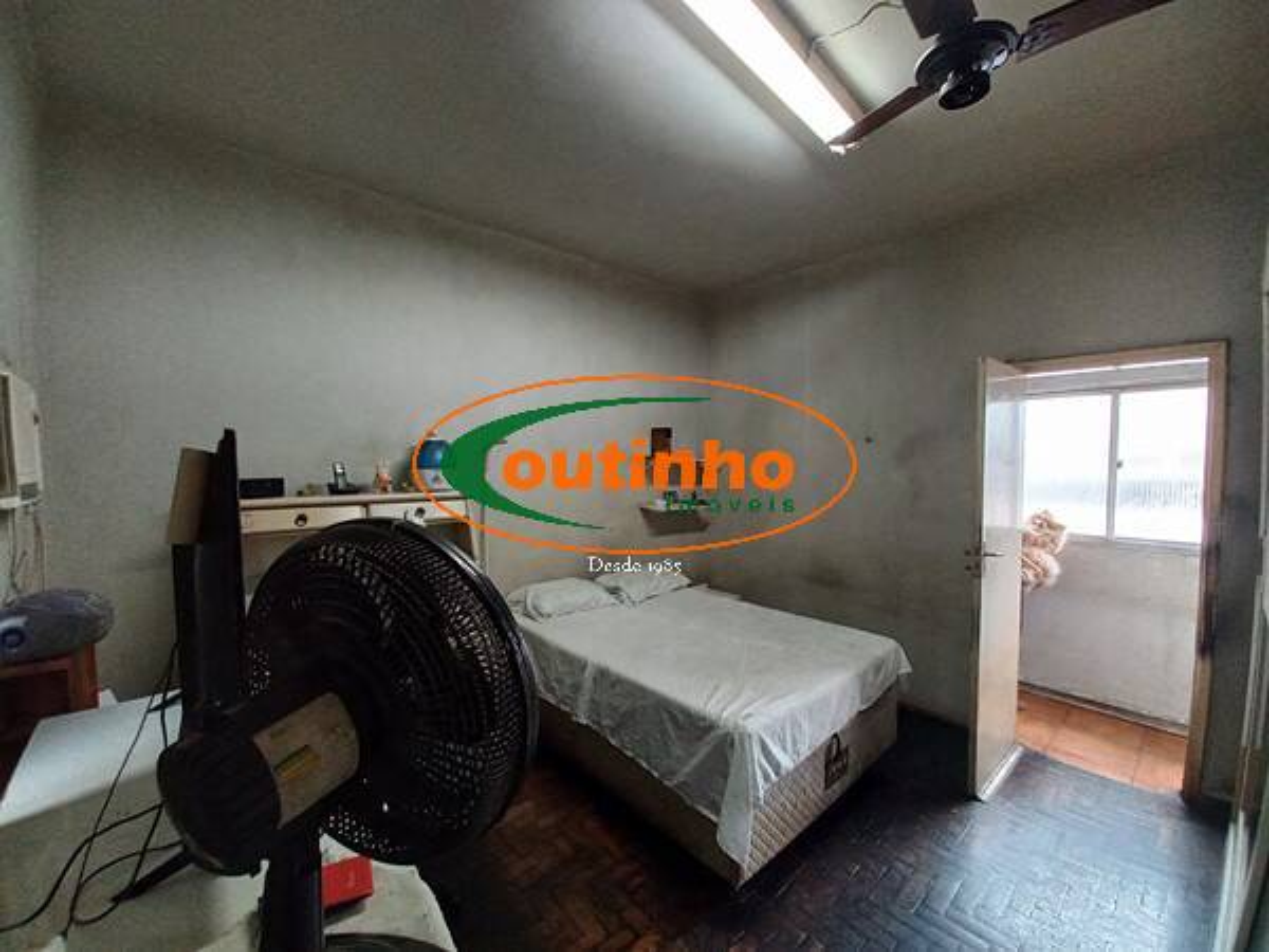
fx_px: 477
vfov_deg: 89.9
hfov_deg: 106.2
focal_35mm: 13
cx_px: 634
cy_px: 476
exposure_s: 1/24
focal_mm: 1.42
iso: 160
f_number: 2.2
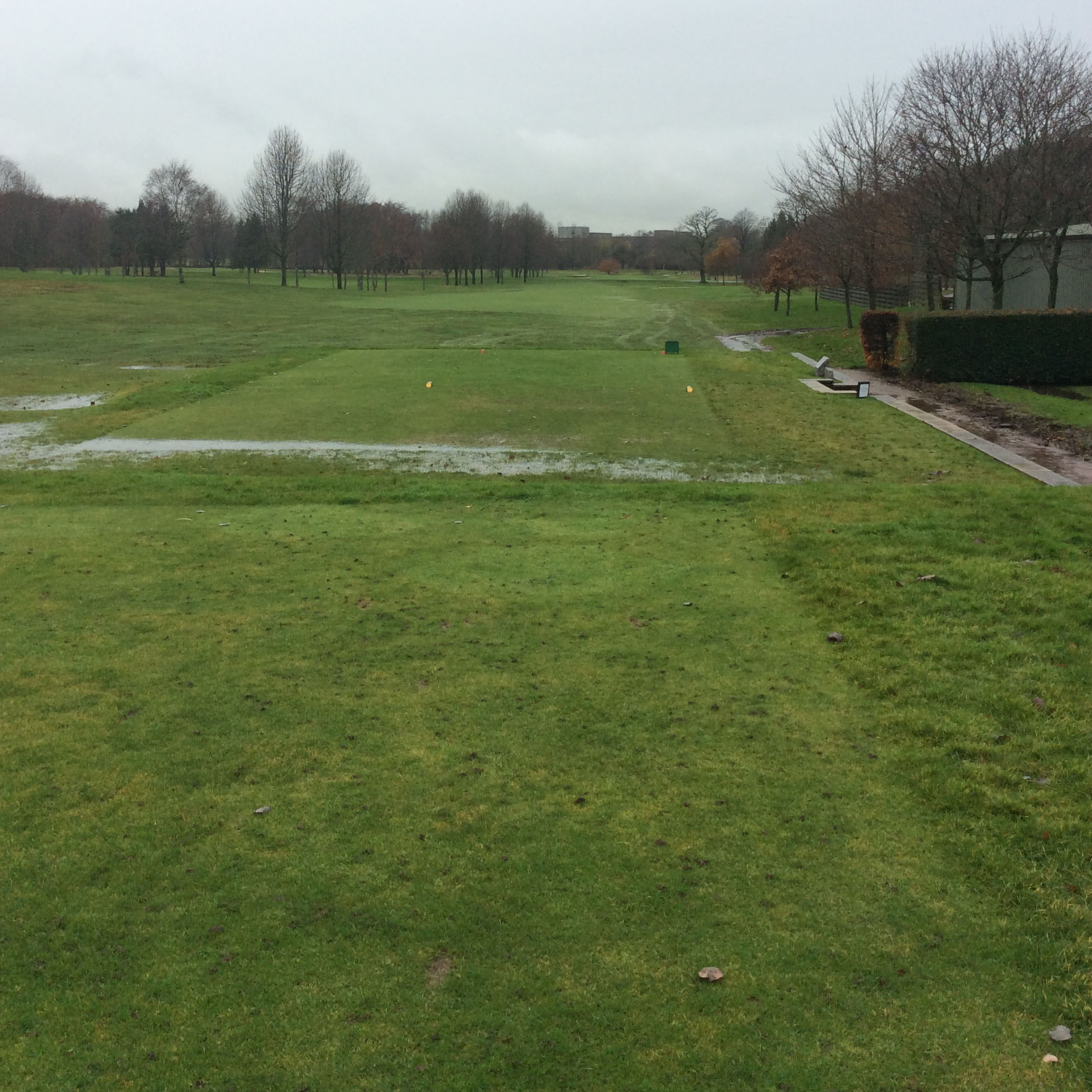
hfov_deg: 43.9
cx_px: 546
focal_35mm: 38
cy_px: 364
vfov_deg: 43.2
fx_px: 1356
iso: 32
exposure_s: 1/170
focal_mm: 3.3
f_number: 2.4
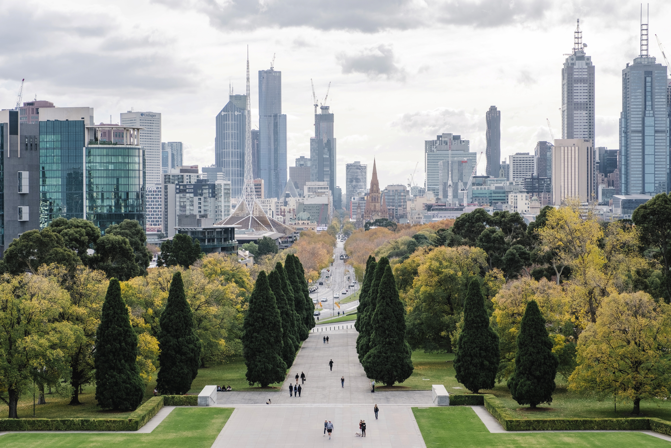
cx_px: 336
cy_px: 224
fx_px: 1361
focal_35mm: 73
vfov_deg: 18.7
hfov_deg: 27.7
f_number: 8
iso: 200
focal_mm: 48.5
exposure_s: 1/280
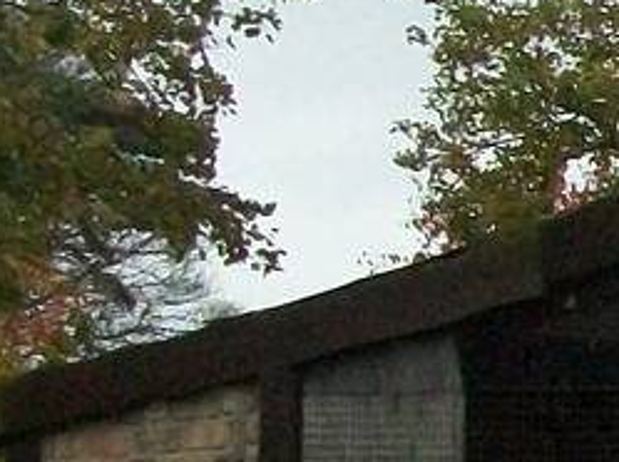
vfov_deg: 7.2
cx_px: 1656
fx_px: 3678
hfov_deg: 8.5
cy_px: 343
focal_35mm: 206
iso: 340
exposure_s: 1/500
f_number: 2.9
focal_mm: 5.7
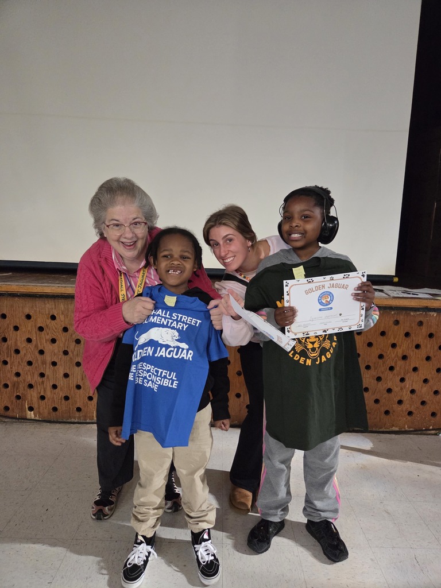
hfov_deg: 58.9
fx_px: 391
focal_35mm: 23
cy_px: 294
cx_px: 220
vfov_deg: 73.9
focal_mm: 5.4
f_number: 1.8
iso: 2000
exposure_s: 1/120
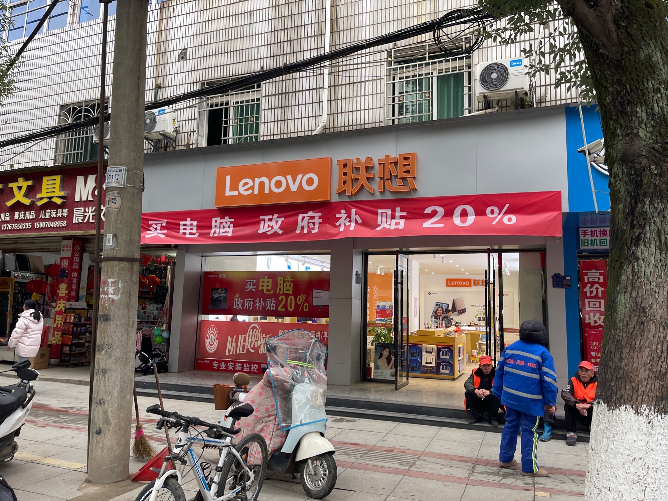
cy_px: 250
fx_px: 482
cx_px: 334
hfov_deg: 69.4
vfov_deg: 54.9
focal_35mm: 25
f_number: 1.6
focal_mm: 5.1
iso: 125
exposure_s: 1/121
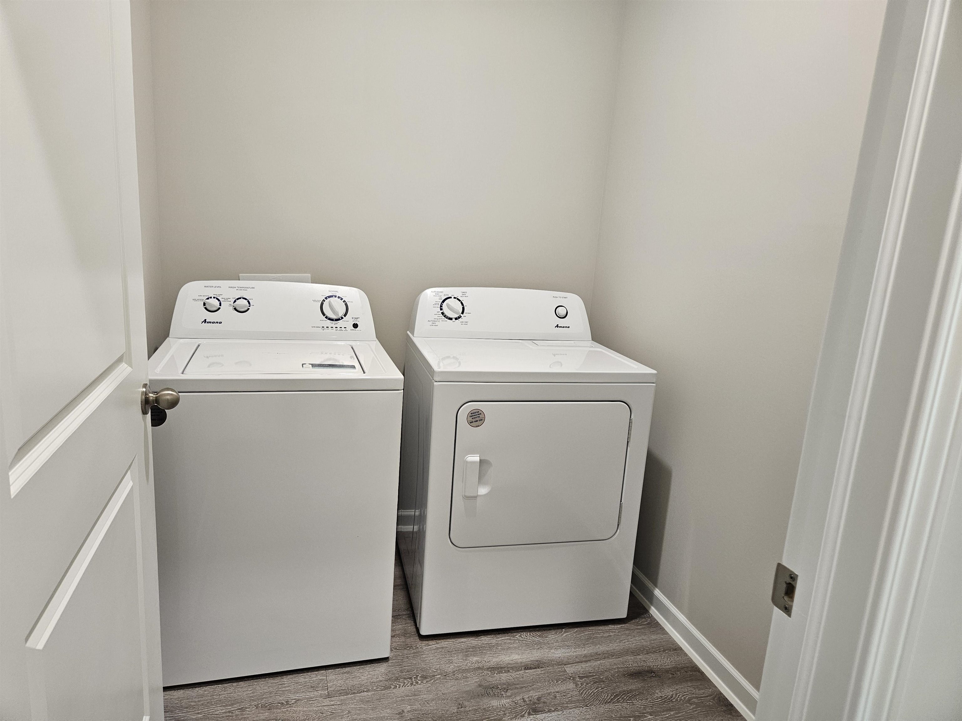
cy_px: 360
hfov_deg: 73.9
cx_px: 481
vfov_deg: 58.9
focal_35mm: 23
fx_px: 639
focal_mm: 5.4
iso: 400
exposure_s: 1/120
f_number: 1.8
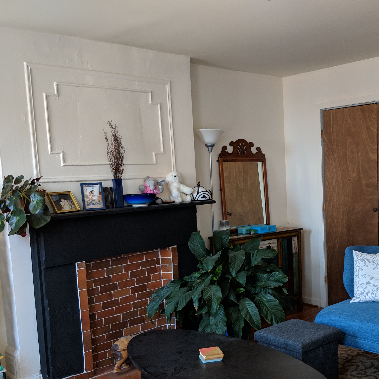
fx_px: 495
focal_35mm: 40
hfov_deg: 41.2
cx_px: 257
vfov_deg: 41.7
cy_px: 226
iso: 175
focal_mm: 4.44
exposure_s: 1/120
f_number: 1.8
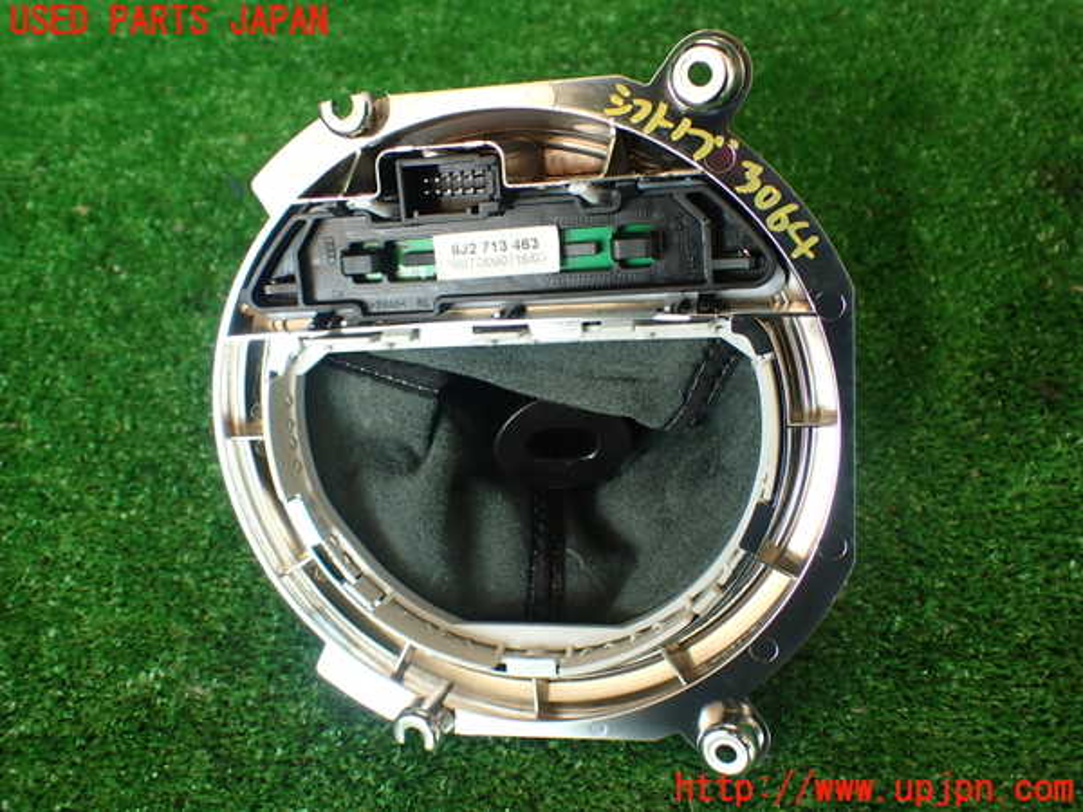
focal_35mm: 32
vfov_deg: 44.2
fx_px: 1001
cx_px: 542
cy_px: 406
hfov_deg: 56.8
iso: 125
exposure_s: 1/60
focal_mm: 5.79
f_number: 2.4
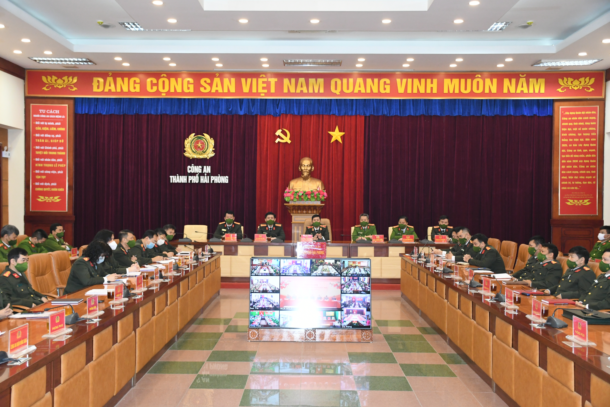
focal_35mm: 39
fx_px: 661
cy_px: 204
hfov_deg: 49.6
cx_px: 305
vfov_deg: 34.2
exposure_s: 1/200
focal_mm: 26
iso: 2500
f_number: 4
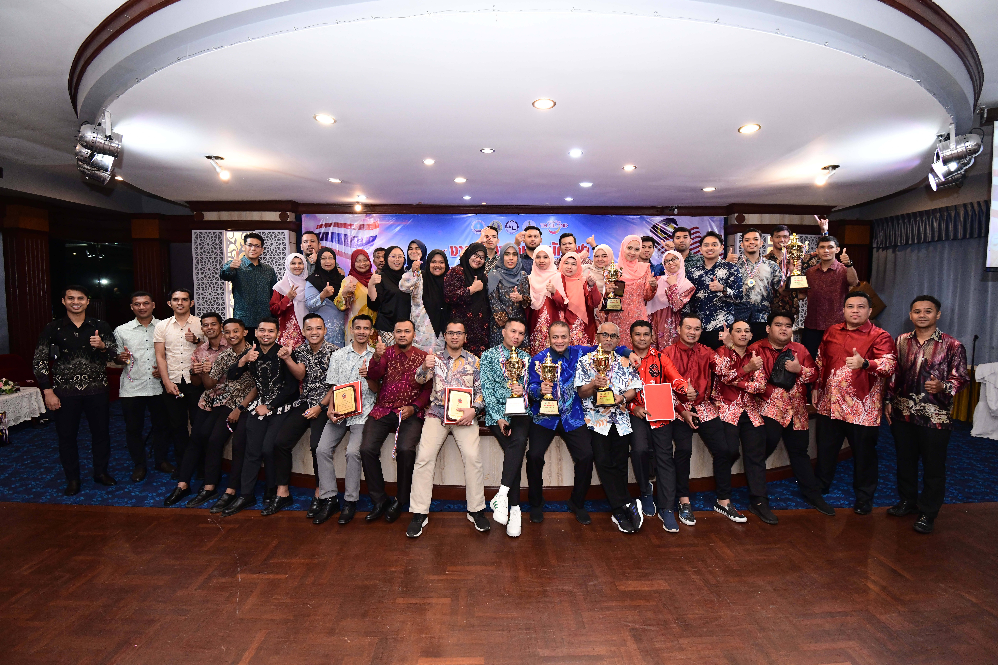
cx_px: 499
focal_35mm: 16
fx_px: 444
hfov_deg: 96.7
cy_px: 332
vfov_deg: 73.7
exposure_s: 1/125
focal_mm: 16
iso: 4000
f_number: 6.3
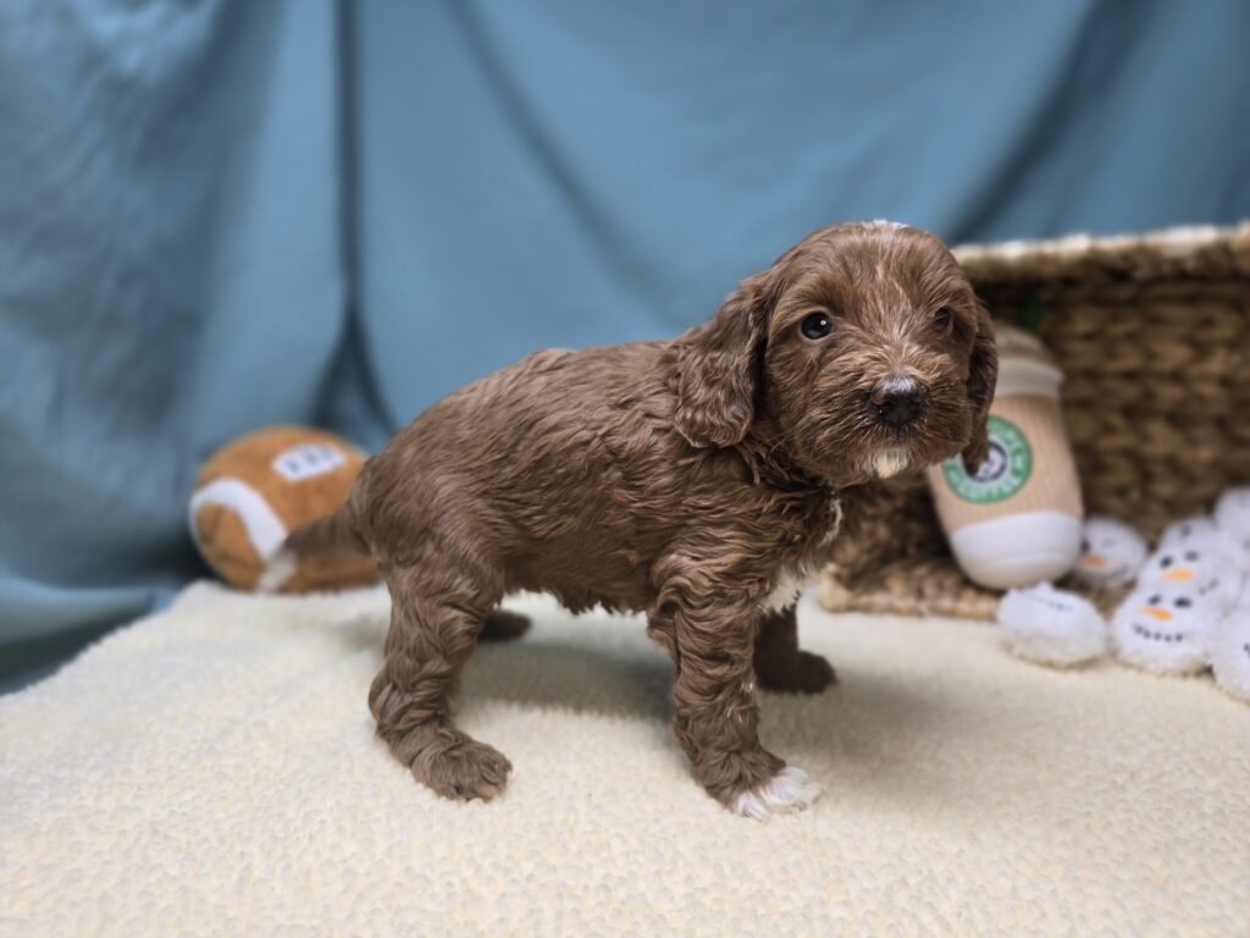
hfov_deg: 73.9
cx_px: 625
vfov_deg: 58.9
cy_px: 469
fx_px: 831
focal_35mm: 23
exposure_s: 1/51
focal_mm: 6.3
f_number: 1.7
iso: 32
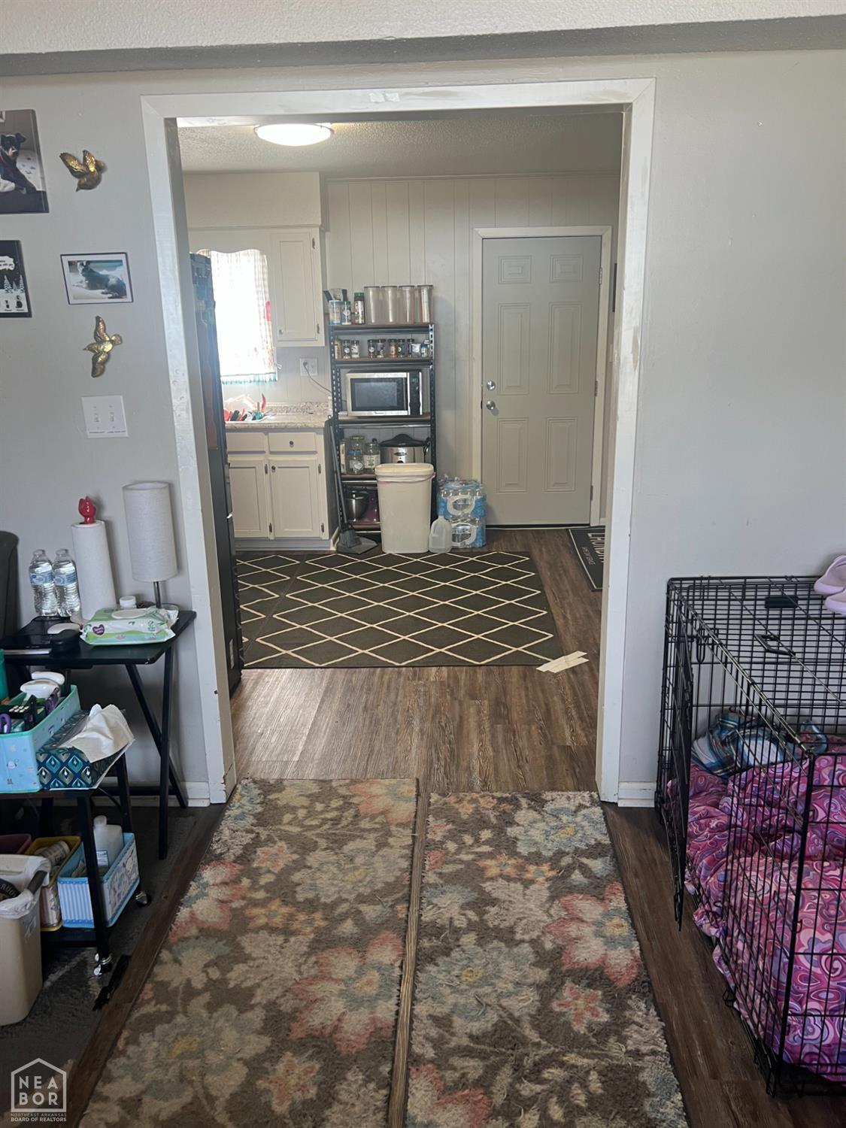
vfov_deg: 67.3
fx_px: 847
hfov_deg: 53.1
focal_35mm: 26
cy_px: 564
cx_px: 423
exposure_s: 1/60
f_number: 1.5
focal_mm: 5.7
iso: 80
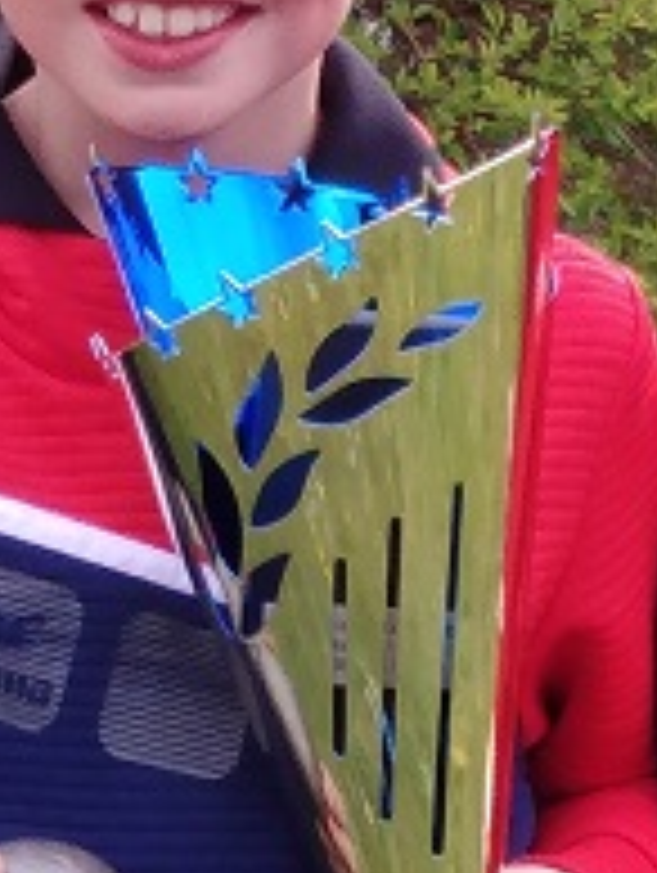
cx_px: 580
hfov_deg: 11.0
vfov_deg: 14.1
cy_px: 1138
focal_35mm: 134
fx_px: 3384
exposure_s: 1/310
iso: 100
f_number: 2.2
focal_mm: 3.46
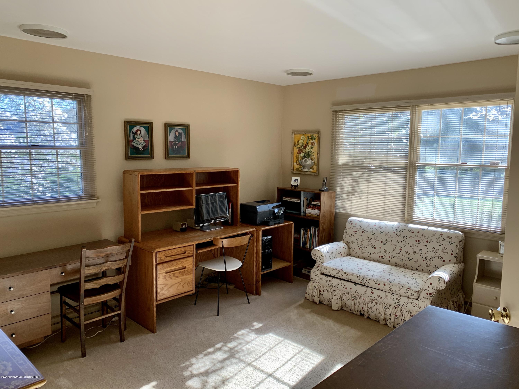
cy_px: 194
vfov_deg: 53.1
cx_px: 260
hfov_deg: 67.3
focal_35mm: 26
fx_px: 390
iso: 64
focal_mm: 4.25
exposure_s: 1/121
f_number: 1.8
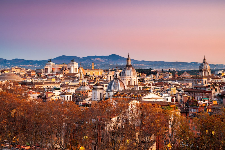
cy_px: 75
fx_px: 531
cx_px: 112
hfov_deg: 23.9
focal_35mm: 85
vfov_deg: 16.1
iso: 64
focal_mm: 85
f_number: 8
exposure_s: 1.6
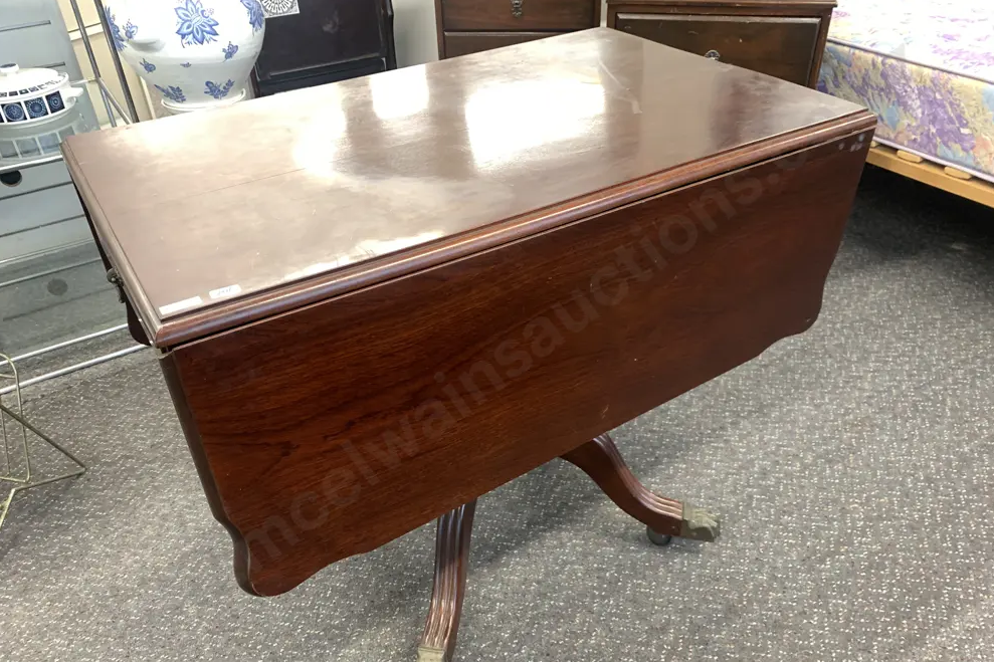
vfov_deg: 46.3
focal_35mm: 28
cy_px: 366
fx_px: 773
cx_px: 502
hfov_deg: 65.5
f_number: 1.8
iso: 160
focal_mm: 4.25
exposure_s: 1/50
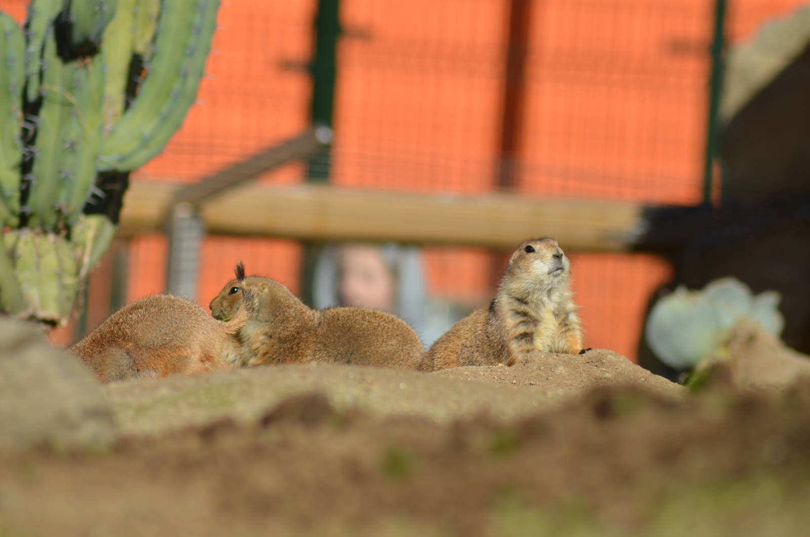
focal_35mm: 345
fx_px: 7747
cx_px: 405
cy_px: 268
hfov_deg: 6.0
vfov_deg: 4.0
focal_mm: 230
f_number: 5.6
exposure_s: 1/2000
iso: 320
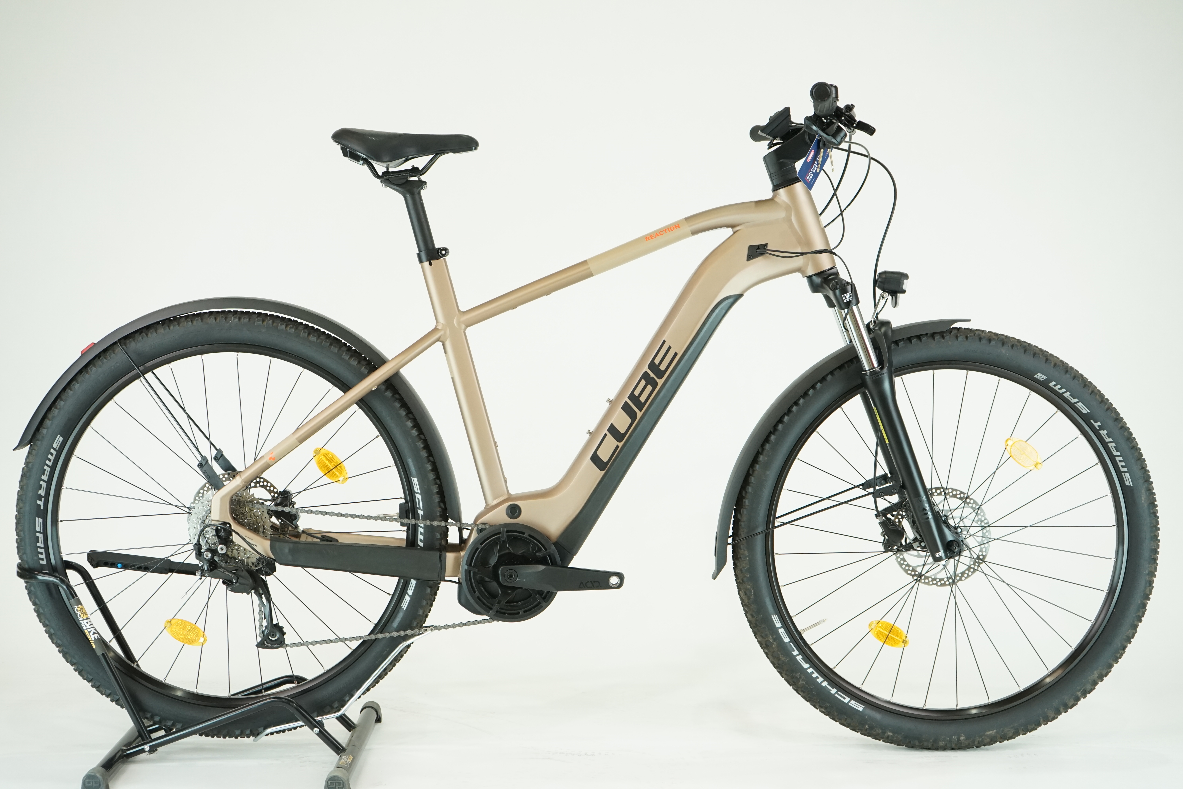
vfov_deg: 27.5
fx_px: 1610
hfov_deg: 40.3
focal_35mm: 49
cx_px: 592
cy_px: 394
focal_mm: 49
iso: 1600
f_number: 5.6
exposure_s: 1/200
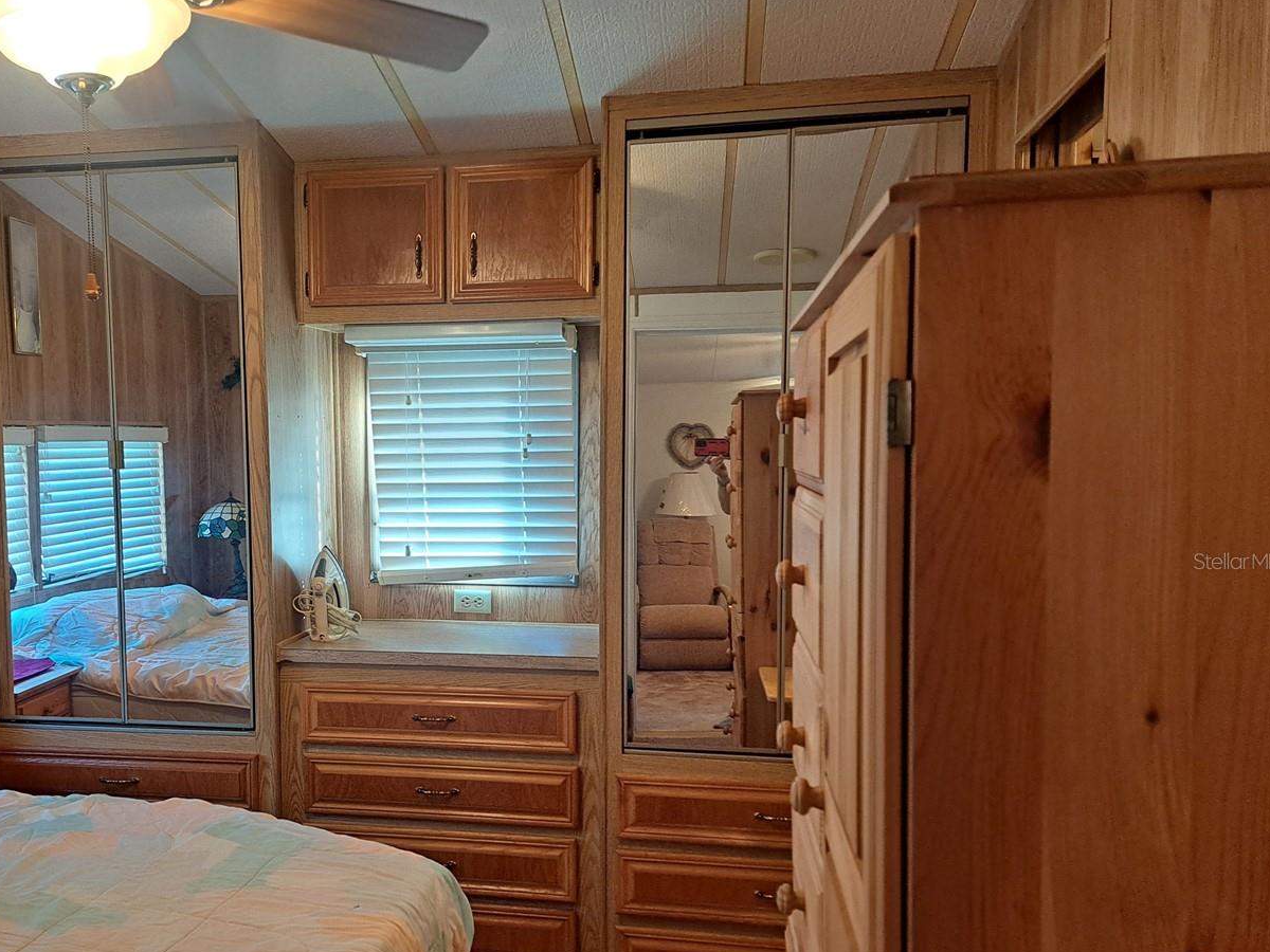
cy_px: 561
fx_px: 1174
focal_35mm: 32
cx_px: 447
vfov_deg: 44.0
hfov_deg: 55.9
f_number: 1.8
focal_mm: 5.23
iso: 160
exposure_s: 1/60
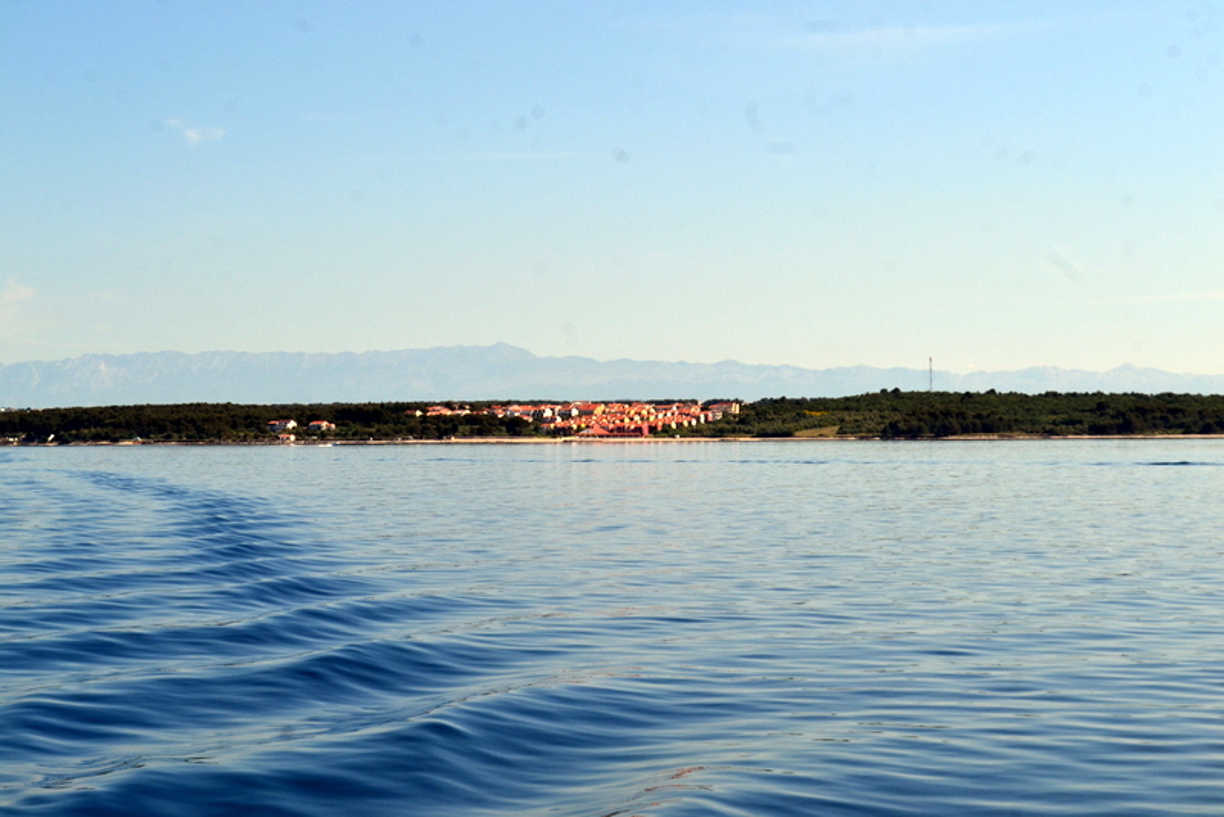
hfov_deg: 24.6
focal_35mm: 82
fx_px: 2806
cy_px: 408
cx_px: 612
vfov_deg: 16.6
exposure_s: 1/500
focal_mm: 55
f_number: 11
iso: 250
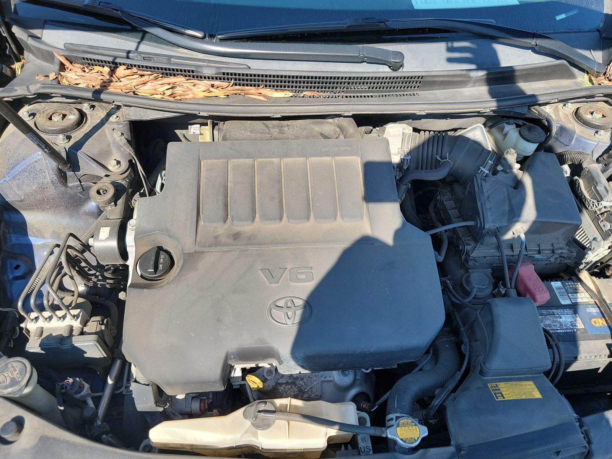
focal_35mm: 24
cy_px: 230
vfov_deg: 56.8
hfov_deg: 71.6
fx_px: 424
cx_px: 306
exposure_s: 1/261
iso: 50
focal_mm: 6.7
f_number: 1.8
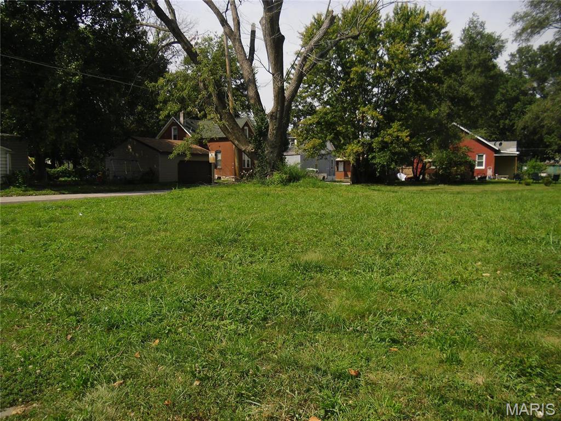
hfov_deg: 65.3
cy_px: 210
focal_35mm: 27
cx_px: 280
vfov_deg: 51.4
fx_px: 438
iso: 64
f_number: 8
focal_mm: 4.9
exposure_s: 1/125
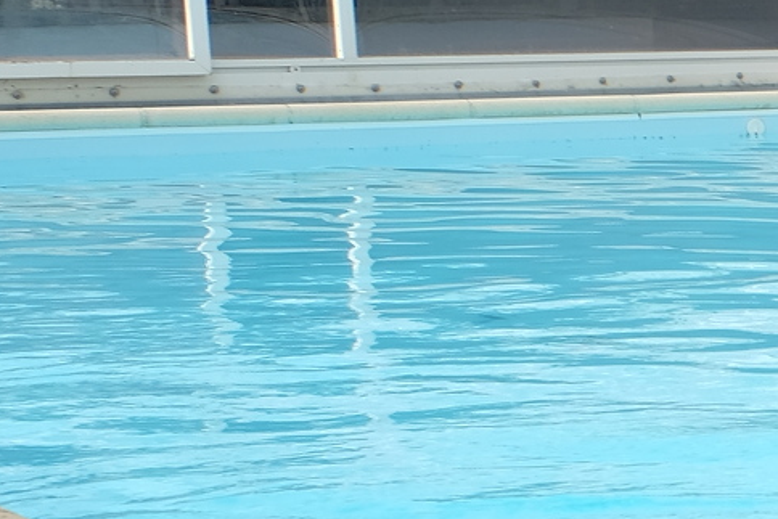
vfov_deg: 10.8
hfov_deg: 12.3
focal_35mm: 127
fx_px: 2745
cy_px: 428
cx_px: 1937
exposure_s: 1/420
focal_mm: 16
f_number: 5.6
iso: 200
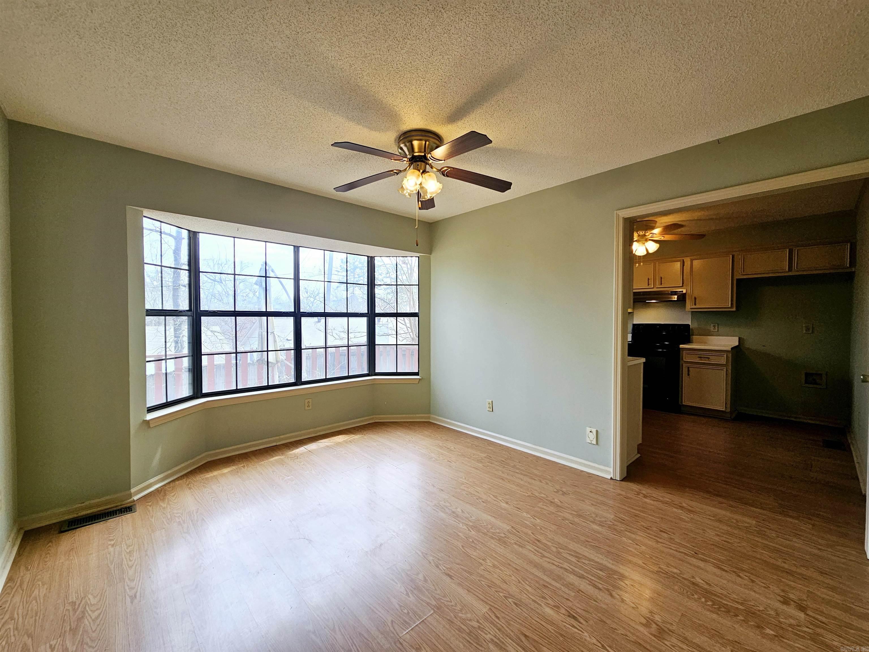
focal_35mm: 13
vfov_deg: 89.9
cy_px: 326
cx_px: 434
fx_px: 326
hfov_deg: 106.2
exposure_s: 1/135
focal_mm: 2.2
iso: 50
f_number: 2.2
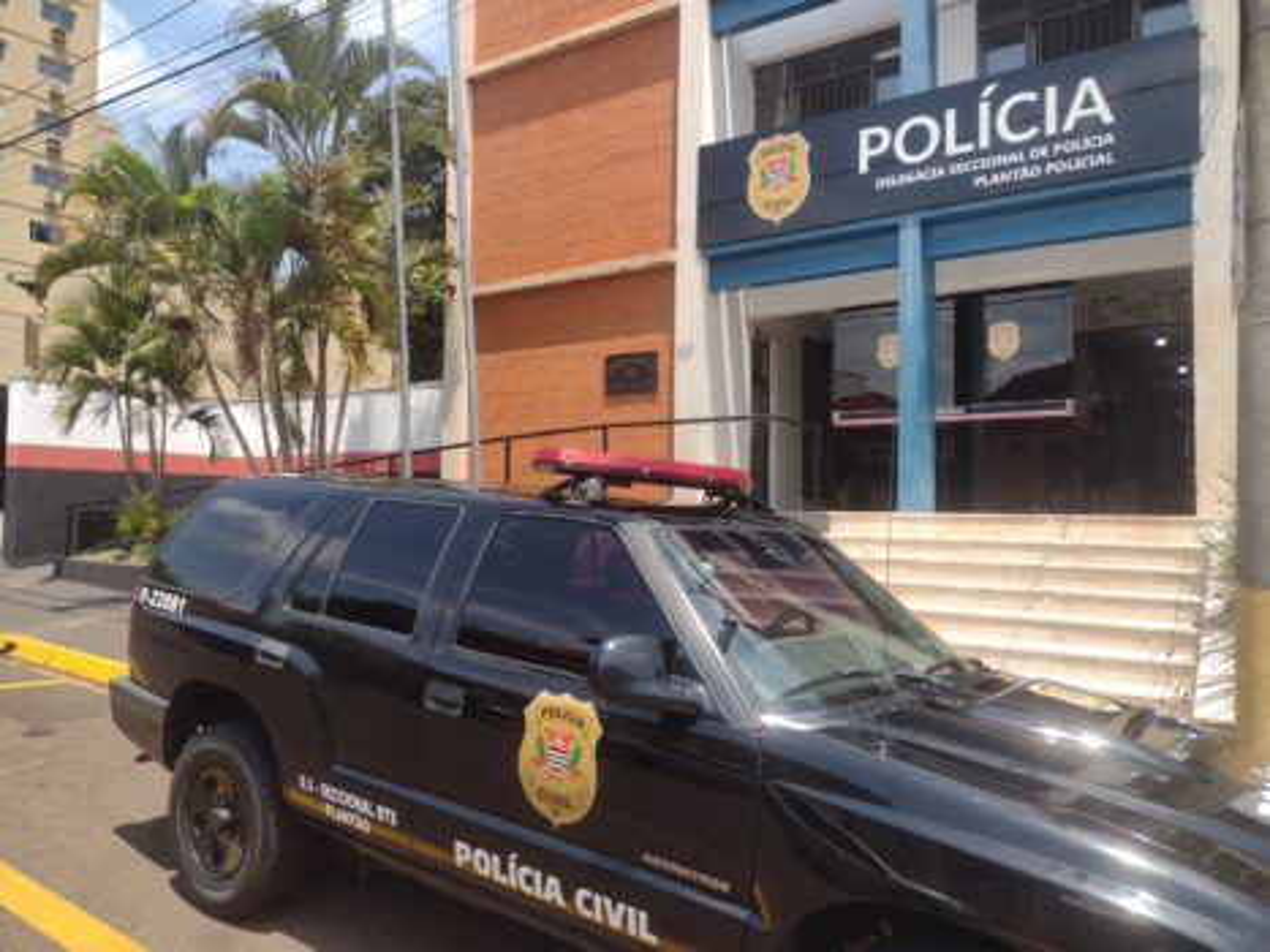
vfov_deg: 51.3
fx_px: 990
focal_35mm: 27
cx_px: 635
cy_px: 476
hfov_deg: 65.3
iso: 100
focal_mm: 4.71
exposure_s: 1/1648
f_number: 1.7
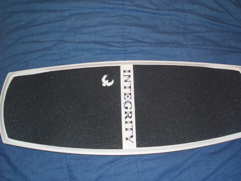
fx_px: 251
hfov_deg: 51.4
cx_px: 120
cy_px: 90
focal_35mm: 36
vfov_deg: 39.7
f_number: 4
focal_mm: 4.8
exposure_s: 1/40
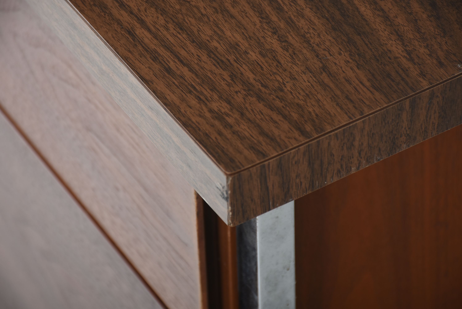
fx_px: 2697
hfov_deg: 9.8
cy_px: 154
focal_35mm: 210
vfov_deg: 6.6
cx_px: 231
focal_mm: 140
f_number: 9
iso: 200
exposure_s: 1/200
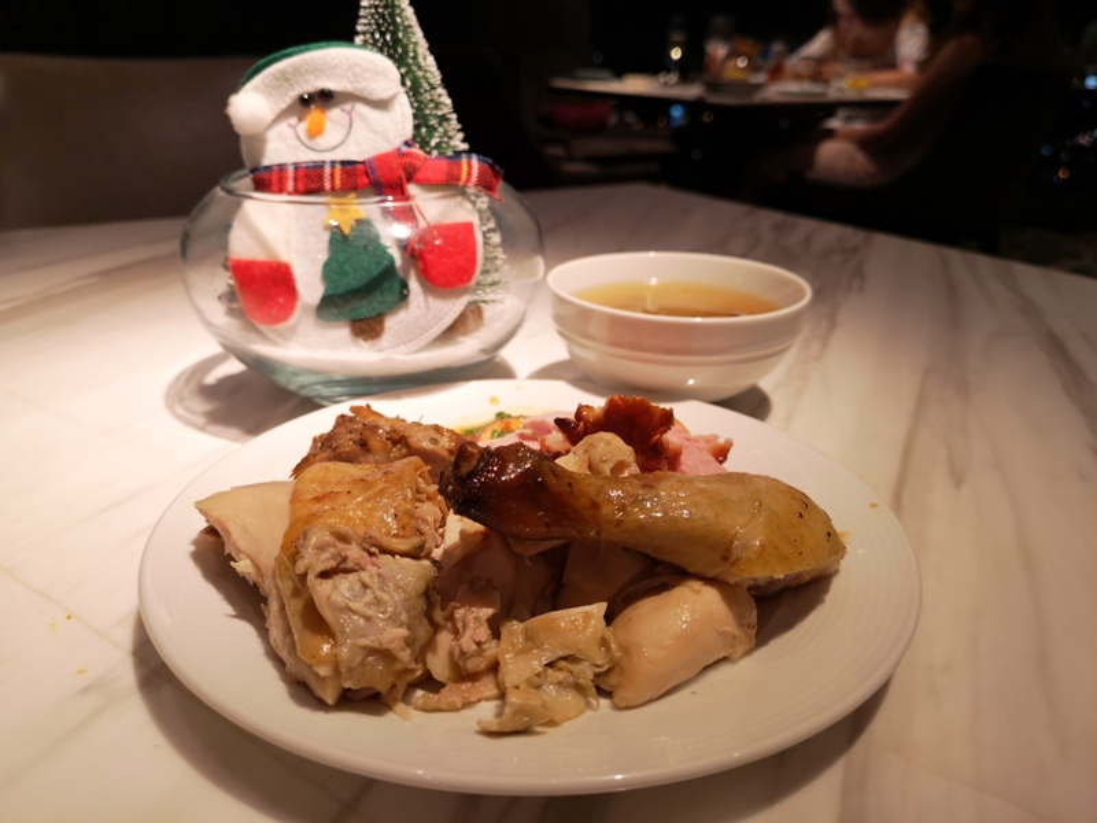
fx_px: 856
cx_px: 548
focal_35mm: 27
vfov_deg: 51.4
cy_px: 412
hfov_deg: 65.3
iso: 100
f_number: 1.8
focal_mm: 3.95
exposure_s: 1/50
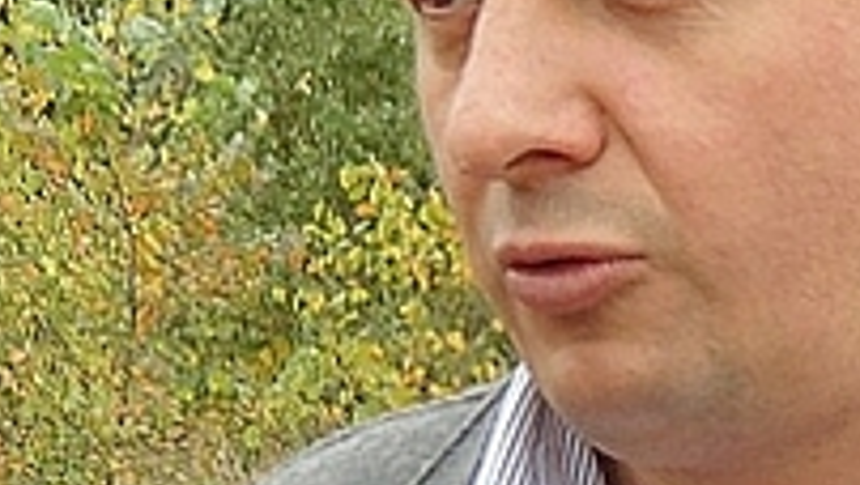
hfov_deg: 5.9
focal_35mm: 365
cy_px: 476
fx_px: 8330
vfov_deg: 3.3
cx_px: 860
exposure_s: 1/100
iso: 80
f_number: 4.5
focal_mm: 19
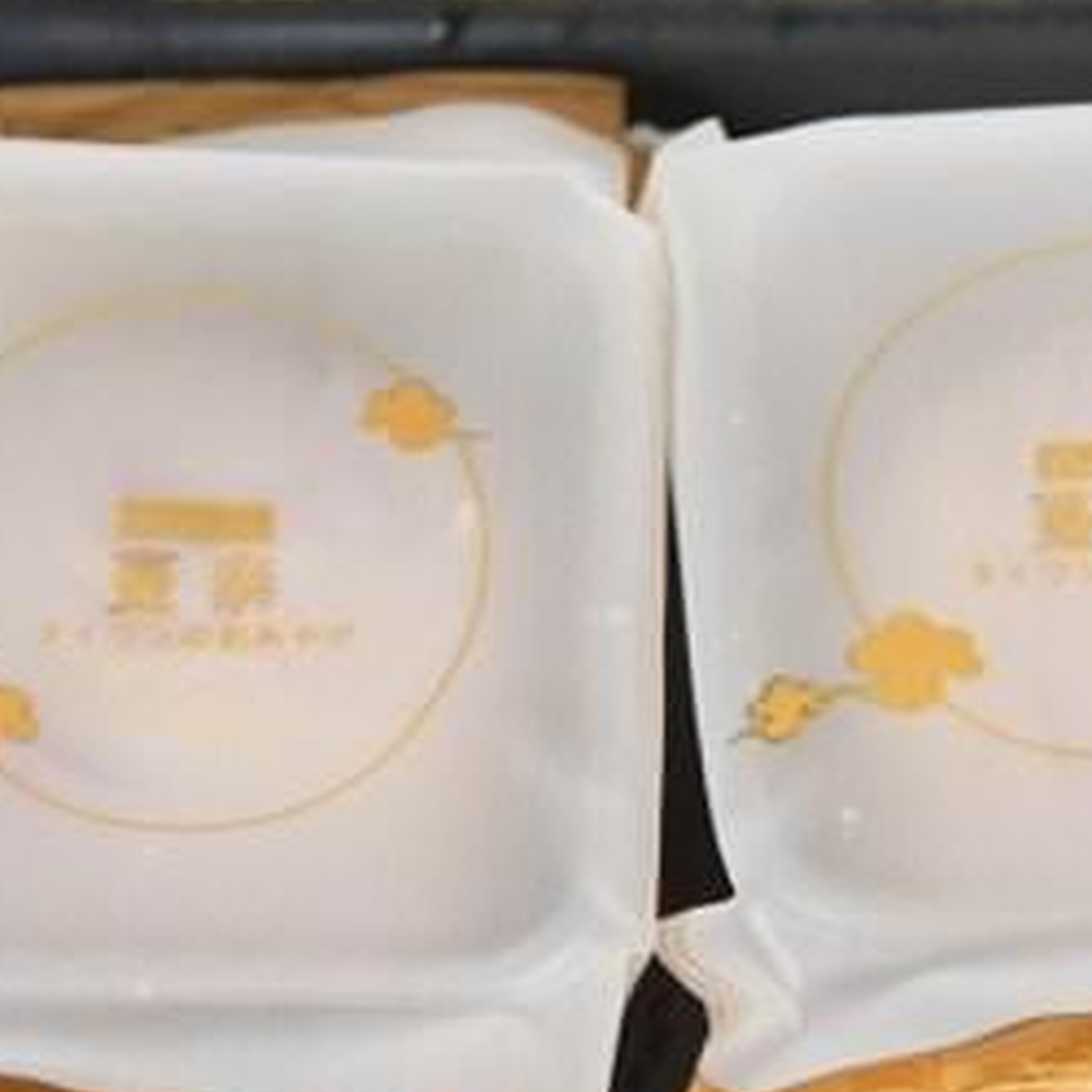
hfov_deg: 11.3
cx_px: 1105
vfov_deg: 11.4
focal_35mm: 153
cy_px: 520
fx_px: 5461
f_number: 4
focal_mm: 30
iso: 125
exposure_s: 1/60
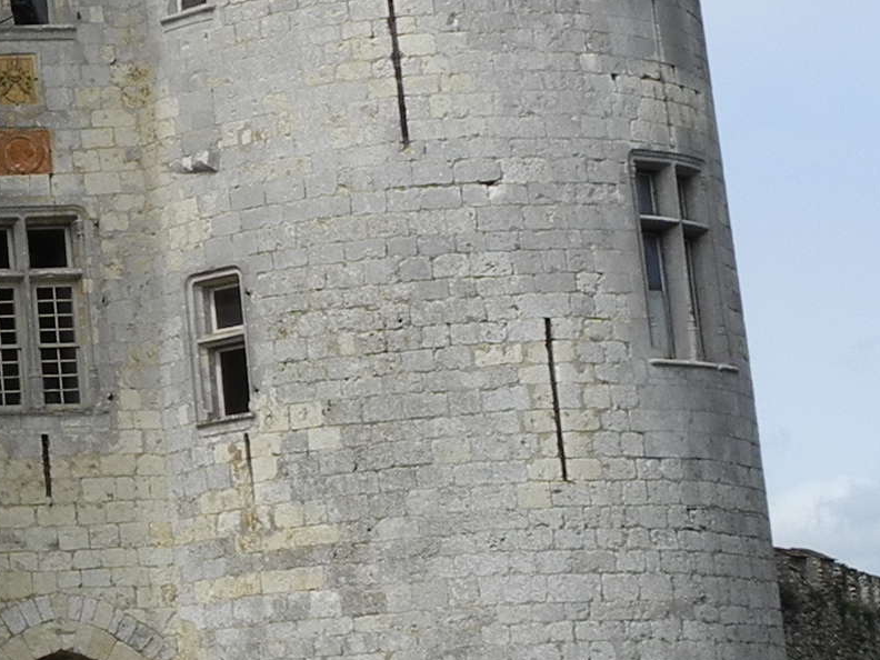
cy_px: 176
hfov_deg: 13.5
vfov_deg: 11.5
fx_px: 3279
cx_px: -780
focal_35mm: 129
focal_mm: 6
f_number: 4.5
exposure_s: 1/840
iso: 100
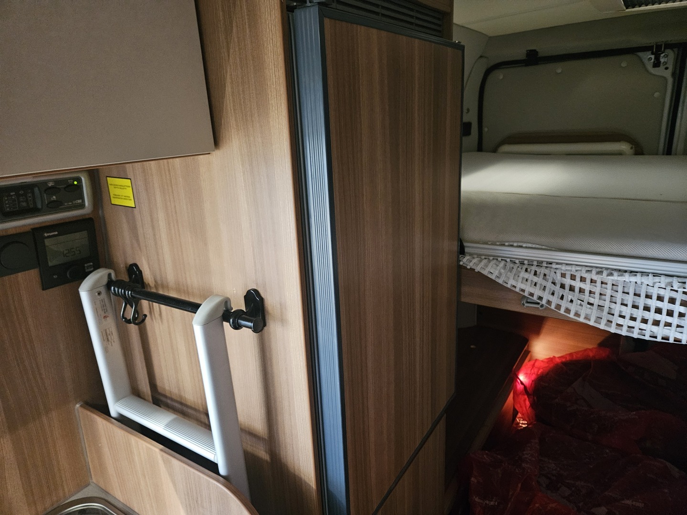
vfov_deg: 58.9
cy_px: 258
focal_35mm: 23
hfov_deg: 73.9
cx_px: 344
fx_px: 456
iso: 640
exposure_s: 1/25
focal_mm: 5.4
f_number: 1.8
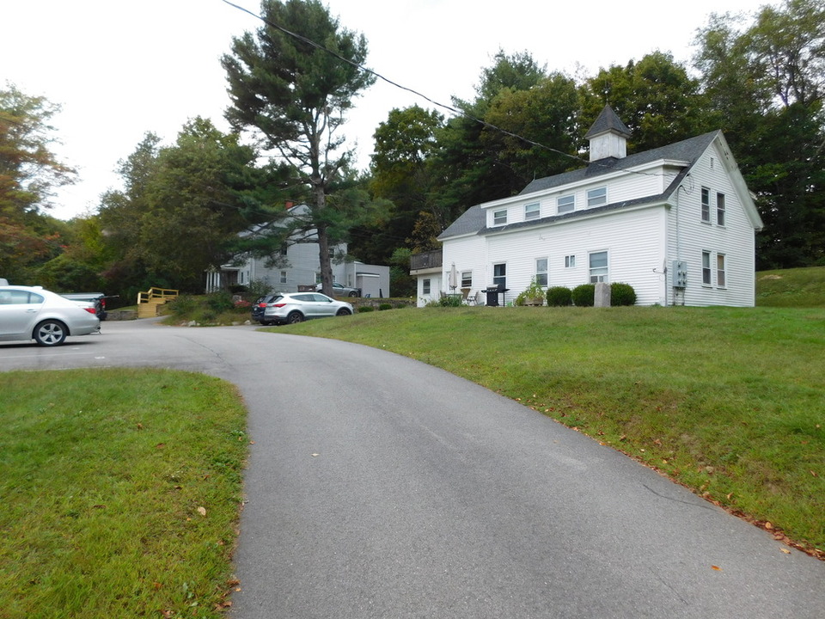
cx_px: 412
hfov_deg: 73.9
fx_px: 548
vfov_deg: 58.9
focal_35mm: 23
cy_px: 310
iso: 160
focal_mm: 4
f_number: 3
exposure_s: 1/30
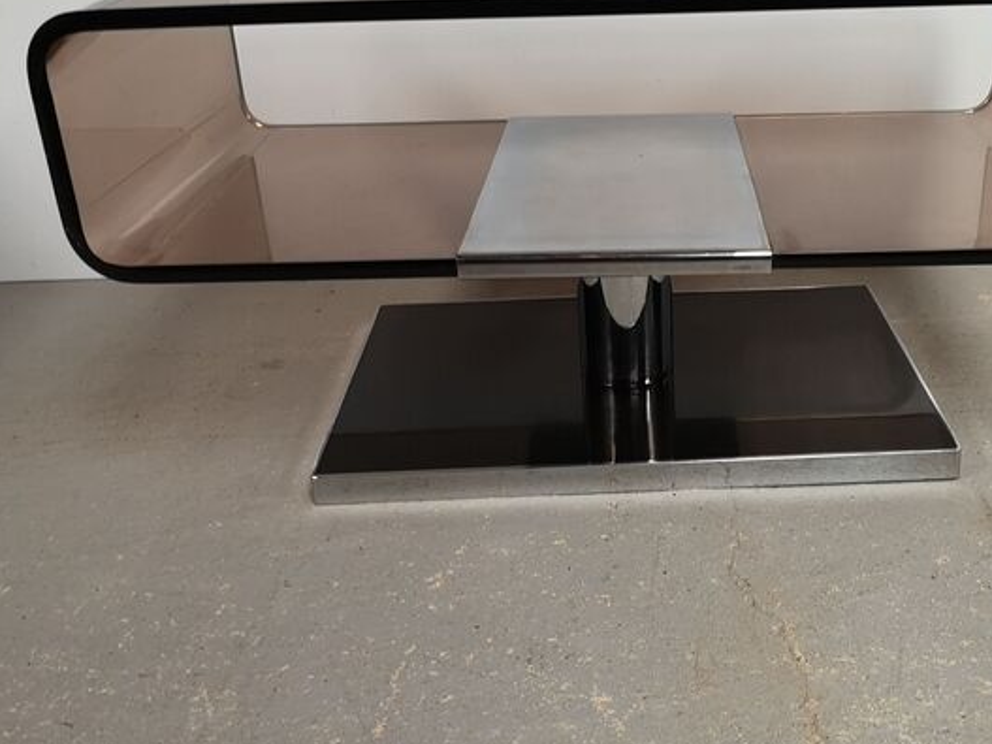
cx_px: 616
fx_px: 1175
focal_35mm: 41
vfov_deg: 35.1
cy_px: 328
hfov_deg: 45.4
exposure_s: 1/50
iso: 200
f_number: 1.8
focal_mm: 5.58
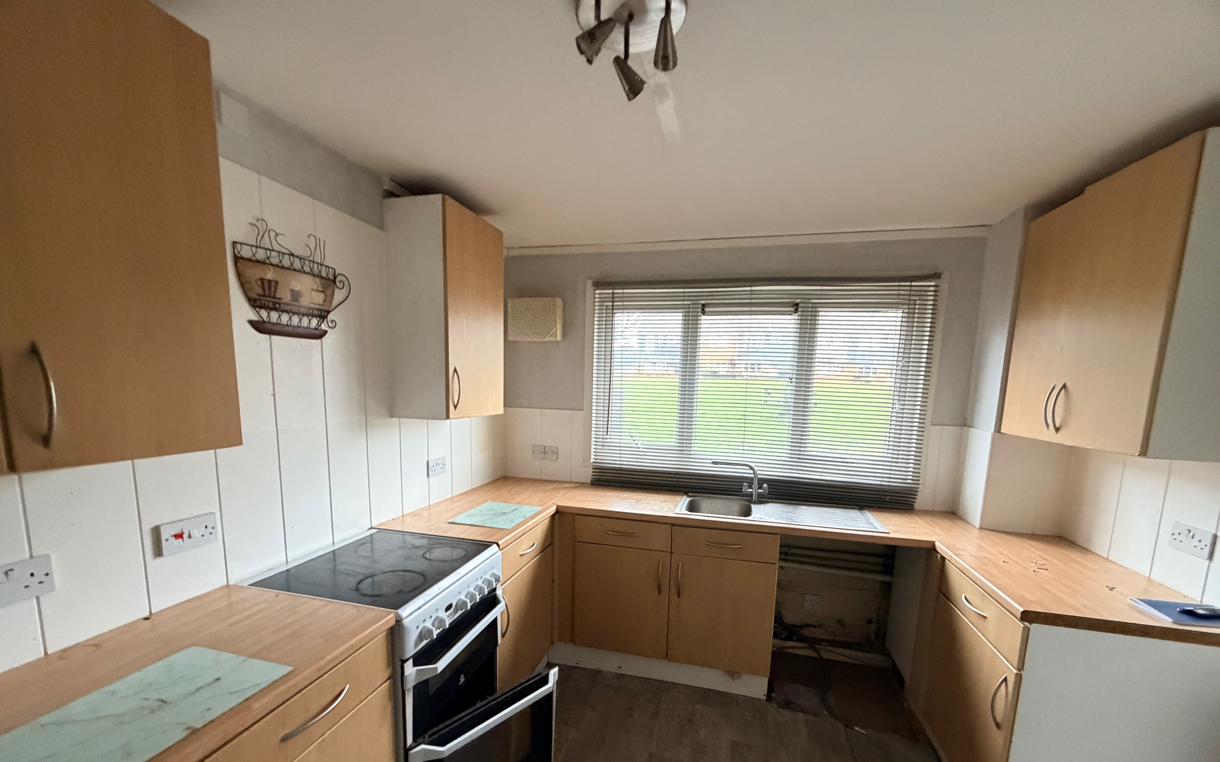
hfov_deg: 101.5
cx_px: 612
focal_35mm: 15
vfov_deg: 74.1
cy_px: 453
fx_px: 499
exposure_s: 1/60
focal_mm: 2.22
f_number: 2.2
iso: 640
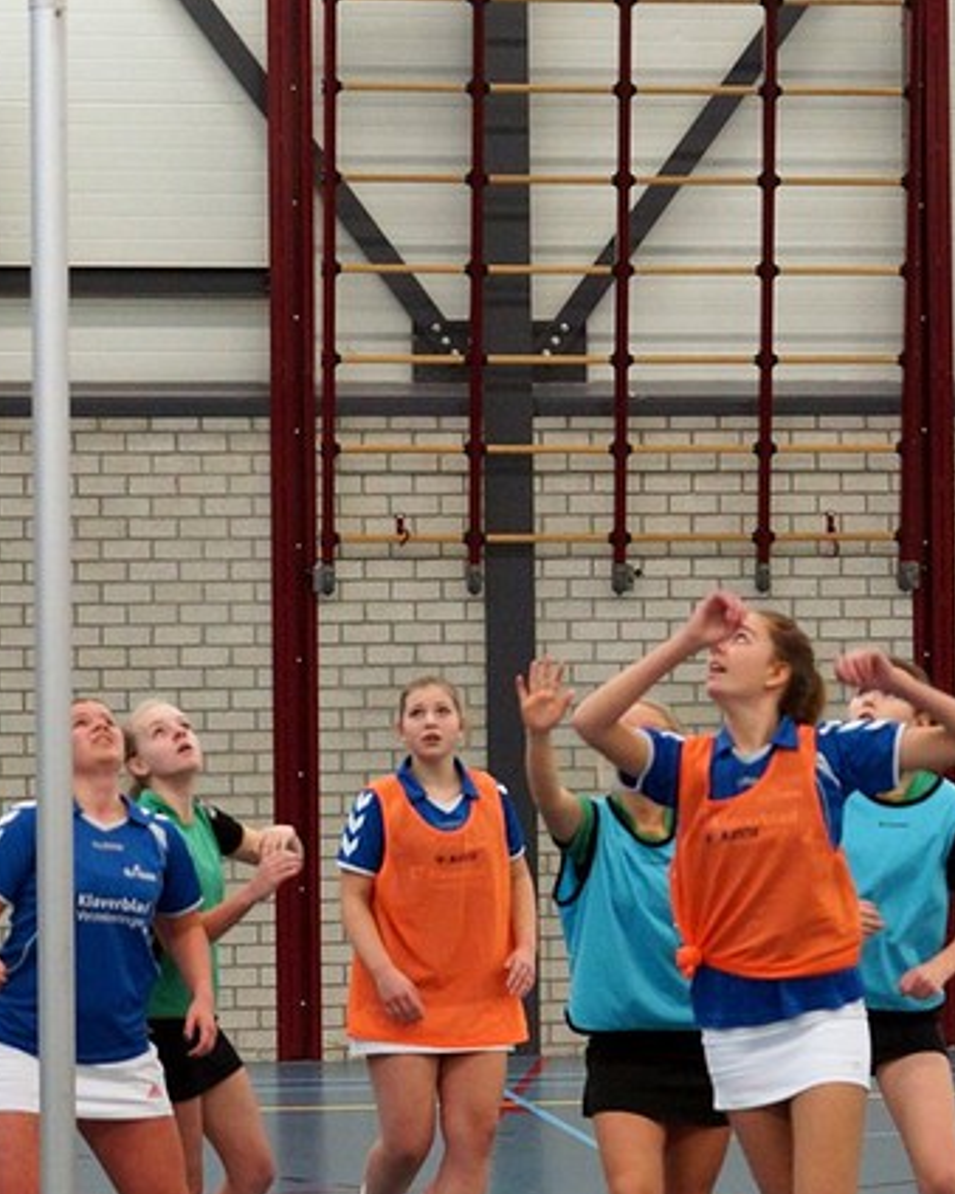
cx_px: 586
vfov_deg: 14.2
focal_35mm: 136
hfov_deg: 11.3
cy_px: 667
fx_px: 4807
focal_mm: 40
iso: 1250
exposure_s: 1/250
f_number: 3.2
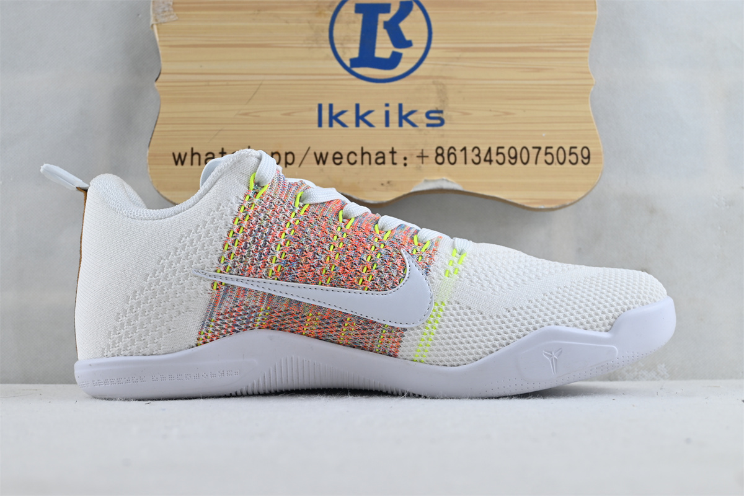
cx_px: 372
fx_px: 945
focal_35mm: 46
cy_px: 248
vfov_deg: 29.4
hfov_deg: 43.0
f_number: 4.8
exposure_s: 1/50
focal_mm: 30.5
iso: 100
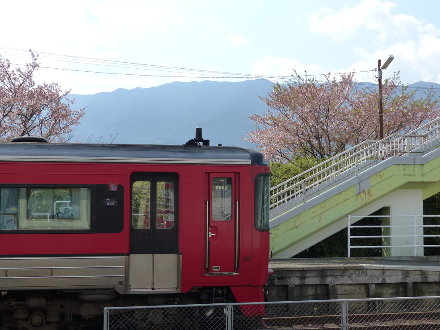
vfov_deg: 30.9
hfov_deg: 40.4
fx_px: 597
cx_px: 220
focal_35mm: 47
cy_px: 165
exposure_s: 1/1000
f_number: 4
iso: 160
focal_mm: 8.4
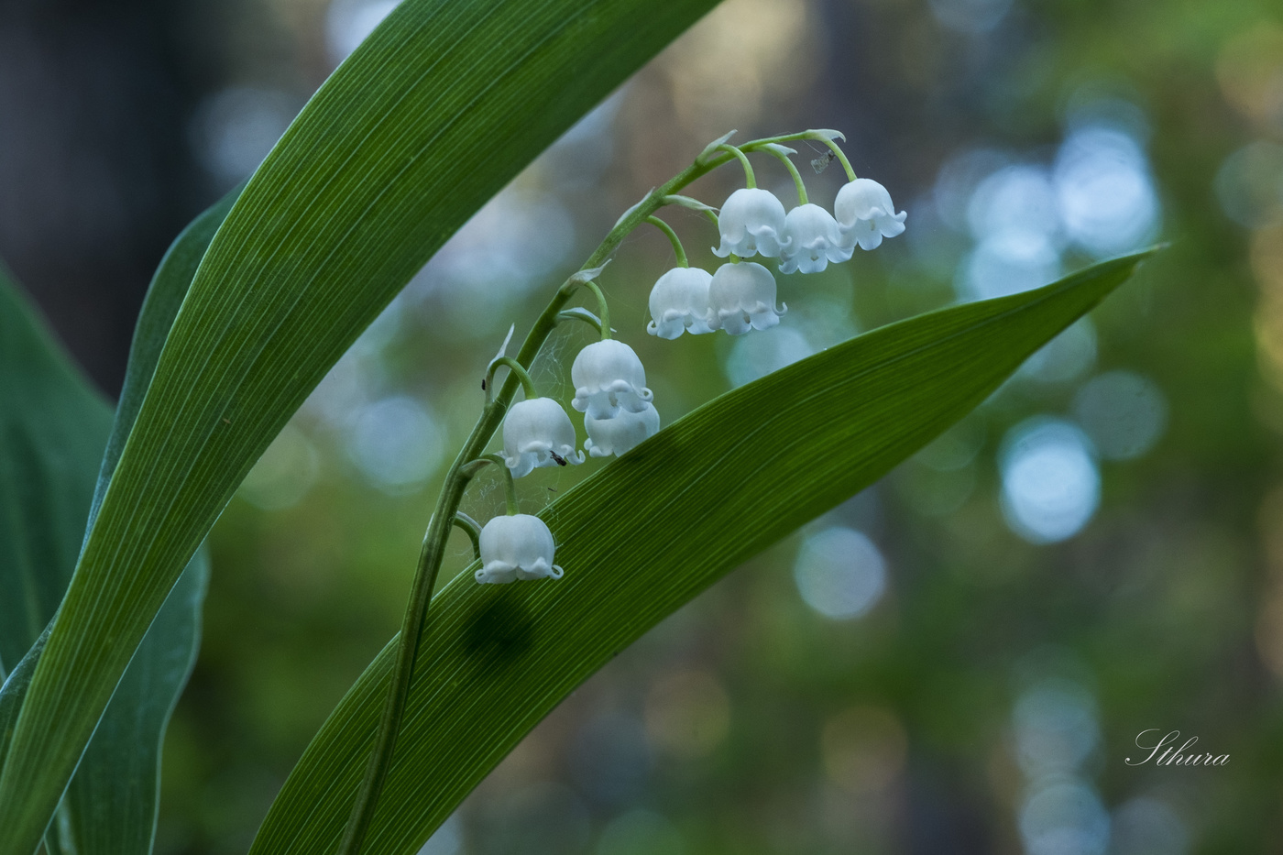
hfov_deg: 22.6
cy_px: 428
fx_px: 3207
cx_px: 642
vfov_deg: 15.2
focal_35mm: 90
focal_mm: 60
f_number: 8
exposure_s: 1/30
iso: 400
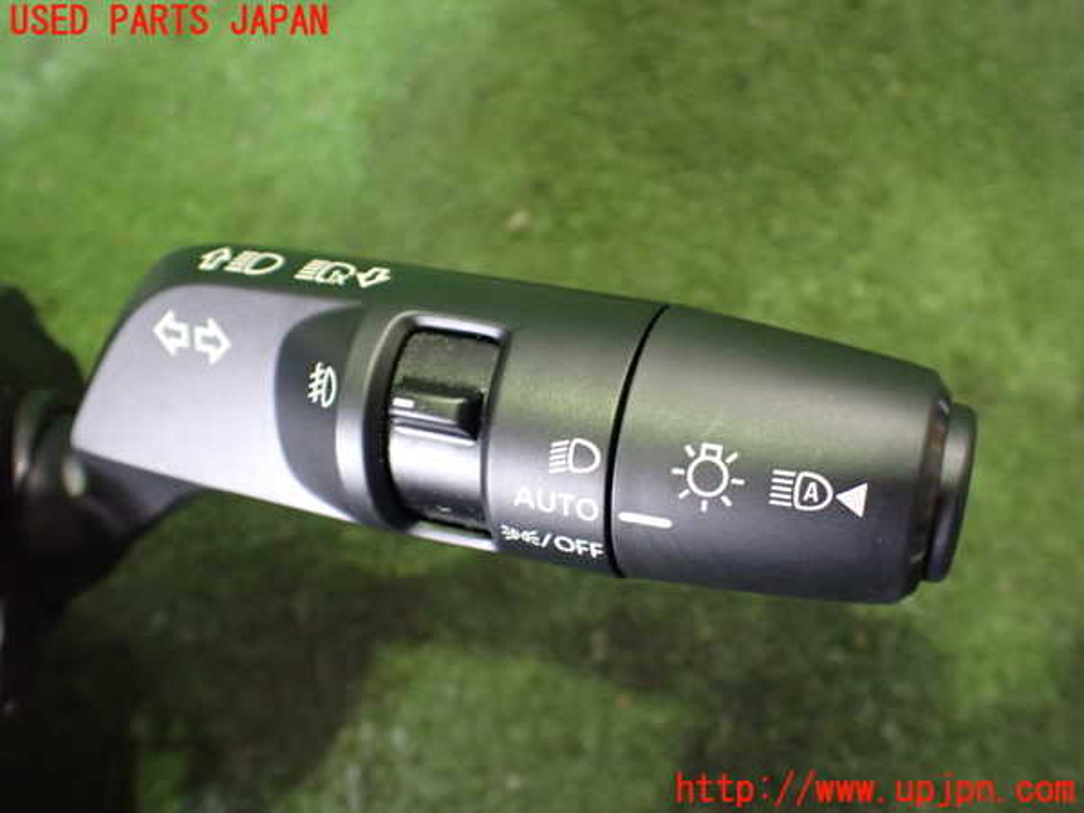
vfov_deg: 46.8
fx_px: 939
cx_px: 542
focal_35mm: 30
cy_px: 406
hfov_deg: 60.0
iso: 800
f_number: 2.3
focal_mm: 5.4
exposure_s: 1/30
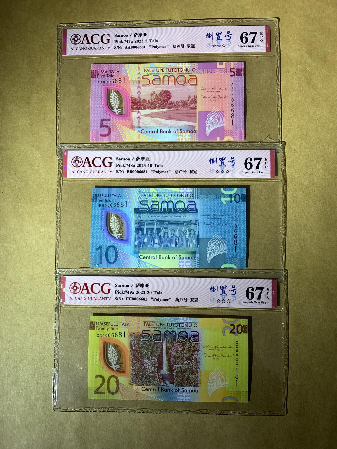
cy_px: 224
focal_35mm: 26
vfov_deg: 67.3
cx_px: 168
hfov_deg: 53.1
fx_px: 337
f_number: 1.8
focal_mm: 4.25
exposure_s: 1/121
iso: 32
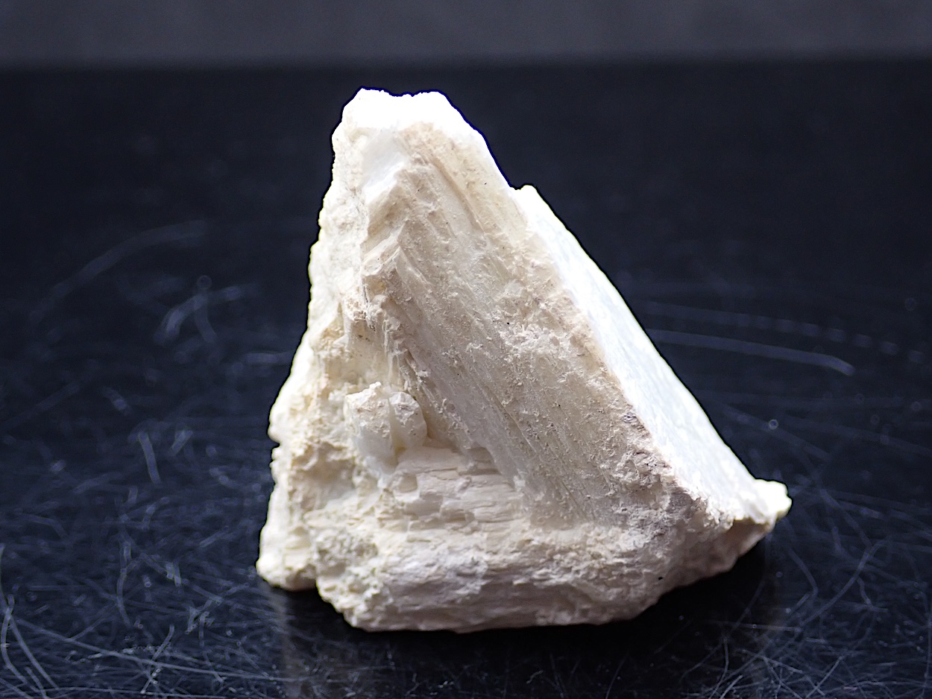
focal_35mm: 71
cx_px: 466
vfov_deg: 20.7
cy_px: 350
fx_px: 1912
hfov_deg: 27.4
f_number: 3.9
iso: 320
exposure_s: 1/60
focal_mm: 12.73
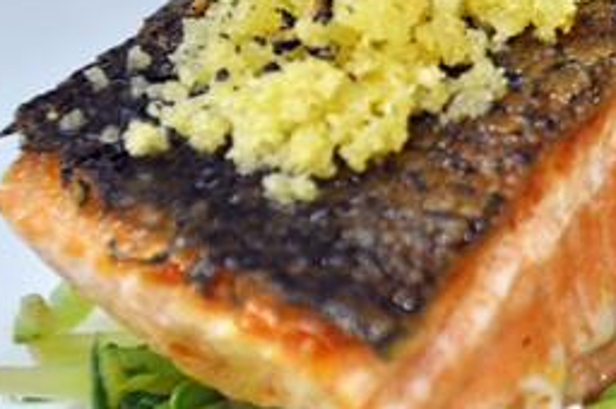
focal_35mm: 400
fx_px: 6840
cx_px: 746
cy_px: 200
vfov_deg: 3.4
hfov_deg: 5.1
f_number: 5.6
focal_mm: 105
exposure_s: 1/200
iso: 500
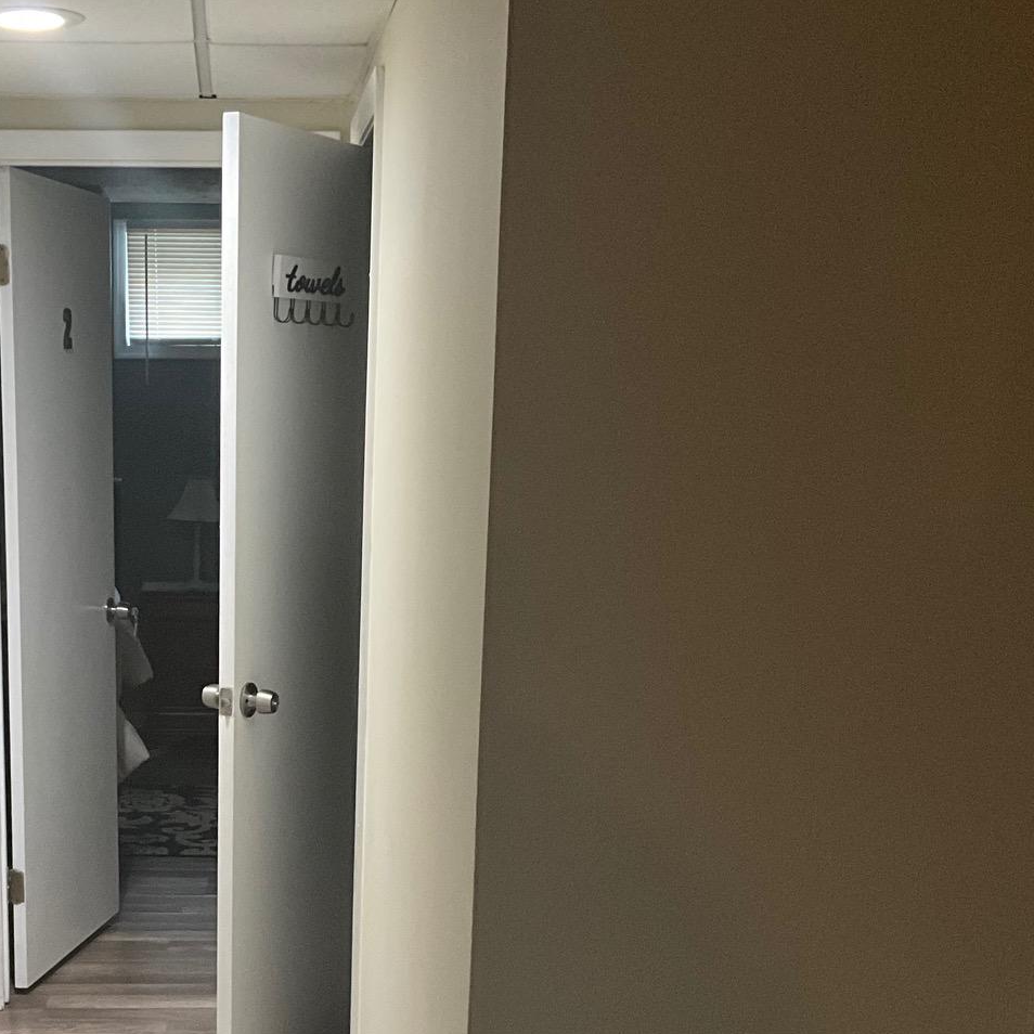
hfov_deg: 30.5
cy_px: 812
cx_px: 254
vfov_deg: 30.4
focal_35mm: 55
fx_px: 1859
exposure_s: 1/60
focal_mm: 3
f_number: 1.8
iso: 250
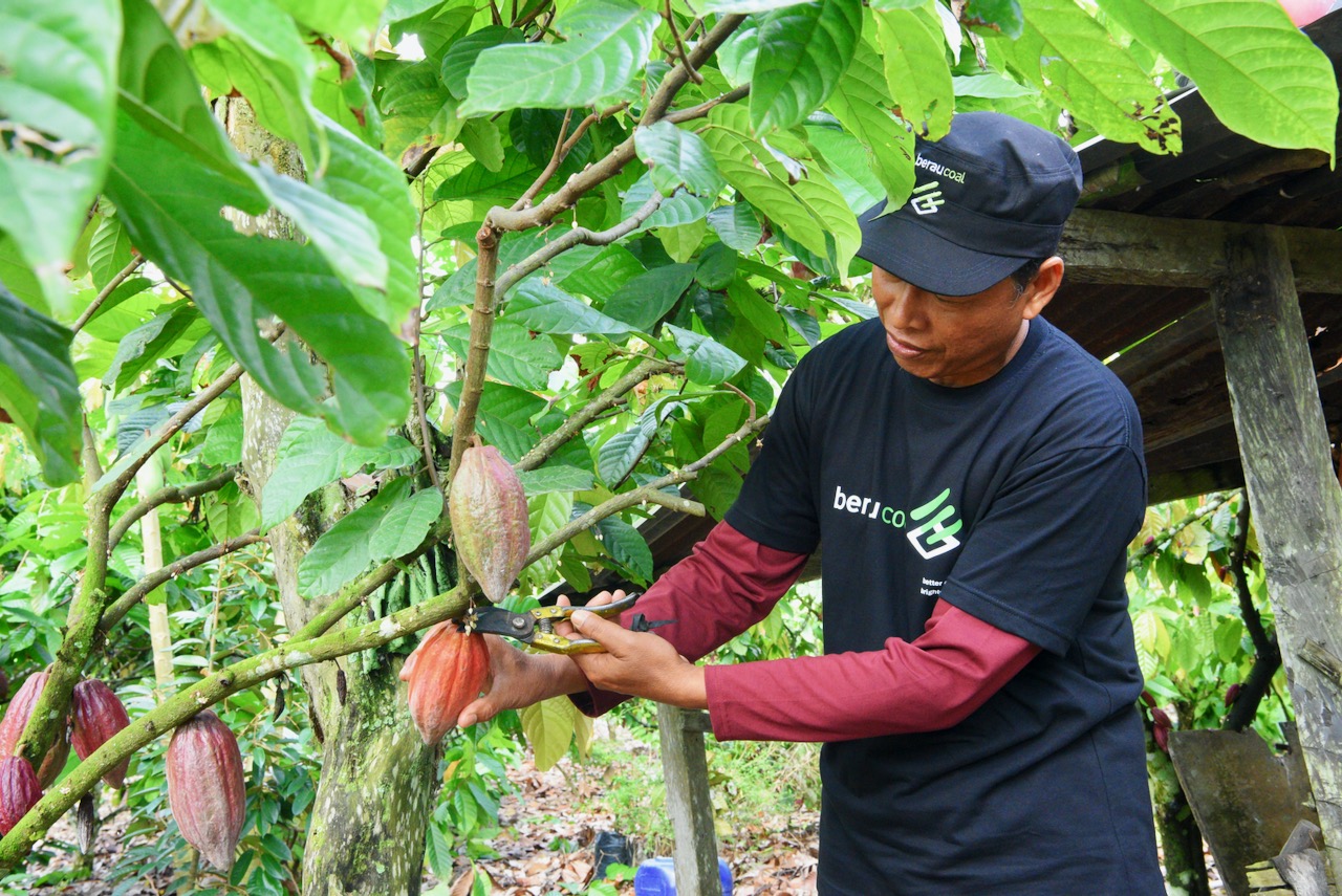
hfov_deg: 44.5
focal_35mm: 44
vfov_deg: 30.6
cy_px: 448
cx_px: 671
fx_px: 1641
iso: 6400
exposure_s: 1/125
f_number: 16
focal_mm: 44
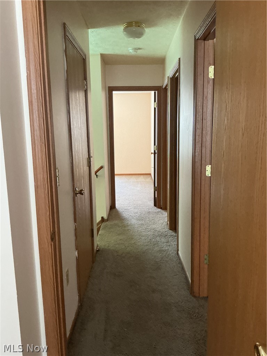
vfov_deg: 61.7
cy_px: 178
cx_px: 134
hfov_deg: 48.2
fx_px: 298
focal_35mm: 29
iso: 250
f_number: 1.8
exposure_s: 1/60
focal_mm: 3
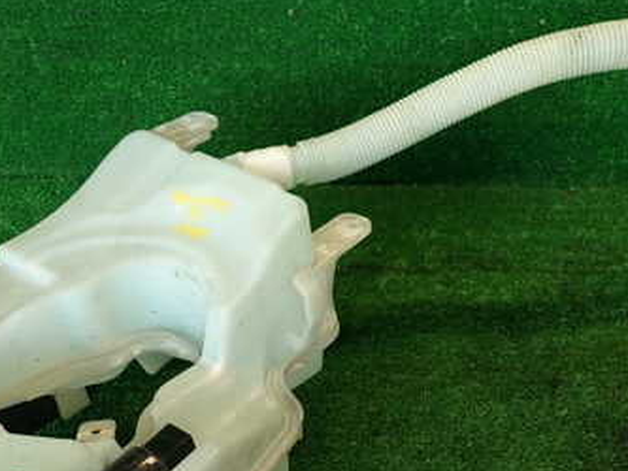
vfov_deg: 31.6
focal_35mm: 45
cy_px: 358
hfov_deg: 42.0
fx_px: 817
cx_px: 334
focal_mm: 4.5
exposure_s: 1/60
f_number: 2
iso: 125
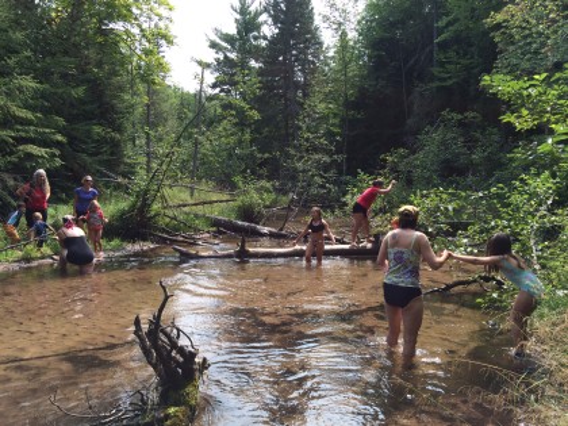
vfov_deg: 48.2
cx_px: 284
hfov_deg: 61.7
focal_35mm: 29
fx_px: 476
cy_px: 213
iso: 32
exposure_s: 1/733
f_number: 2.2
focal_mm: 4.15
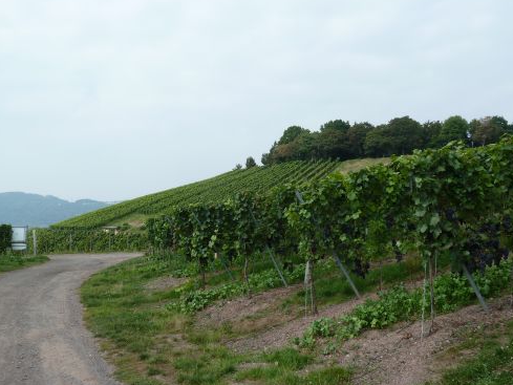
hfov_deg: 56.8
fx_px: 474
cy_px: 198
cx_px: 263
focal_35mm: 32
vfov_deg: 44.2
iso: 80
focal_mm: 4.7
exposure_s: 1/500
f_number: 4
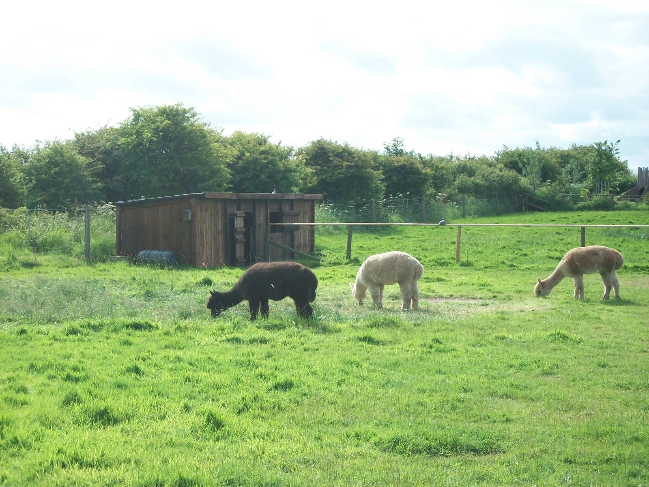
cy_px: 244
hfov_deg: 25.3
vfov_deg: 19.1
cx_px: 324
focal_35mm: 77
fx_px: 1444
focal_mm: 13.7
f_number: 4.6
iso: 80
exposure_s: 1/320
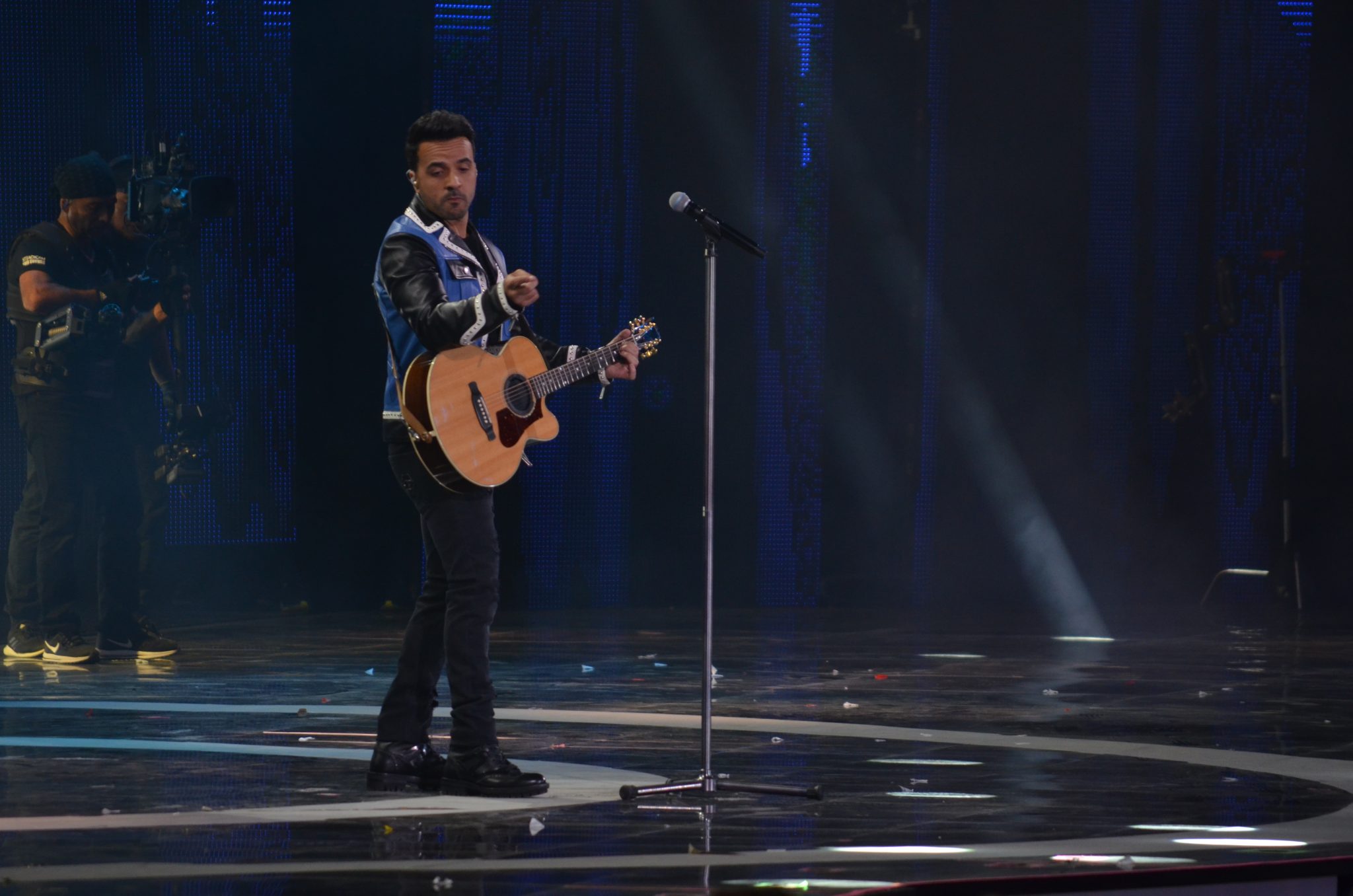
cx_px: 676
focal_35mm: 300
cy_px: 448
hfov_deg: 6.9
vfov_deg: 4.6
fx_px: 11250
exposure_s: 1/160
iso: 800
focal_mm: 200
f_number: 5.6
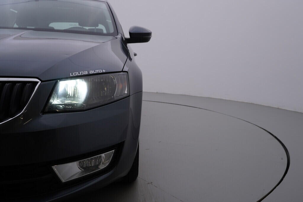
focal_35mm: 36
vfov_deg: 36.9
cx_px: 152
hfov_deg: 53.1
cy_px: 101
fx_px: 303
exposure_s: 1/125
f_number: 5
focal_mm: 24
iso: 125
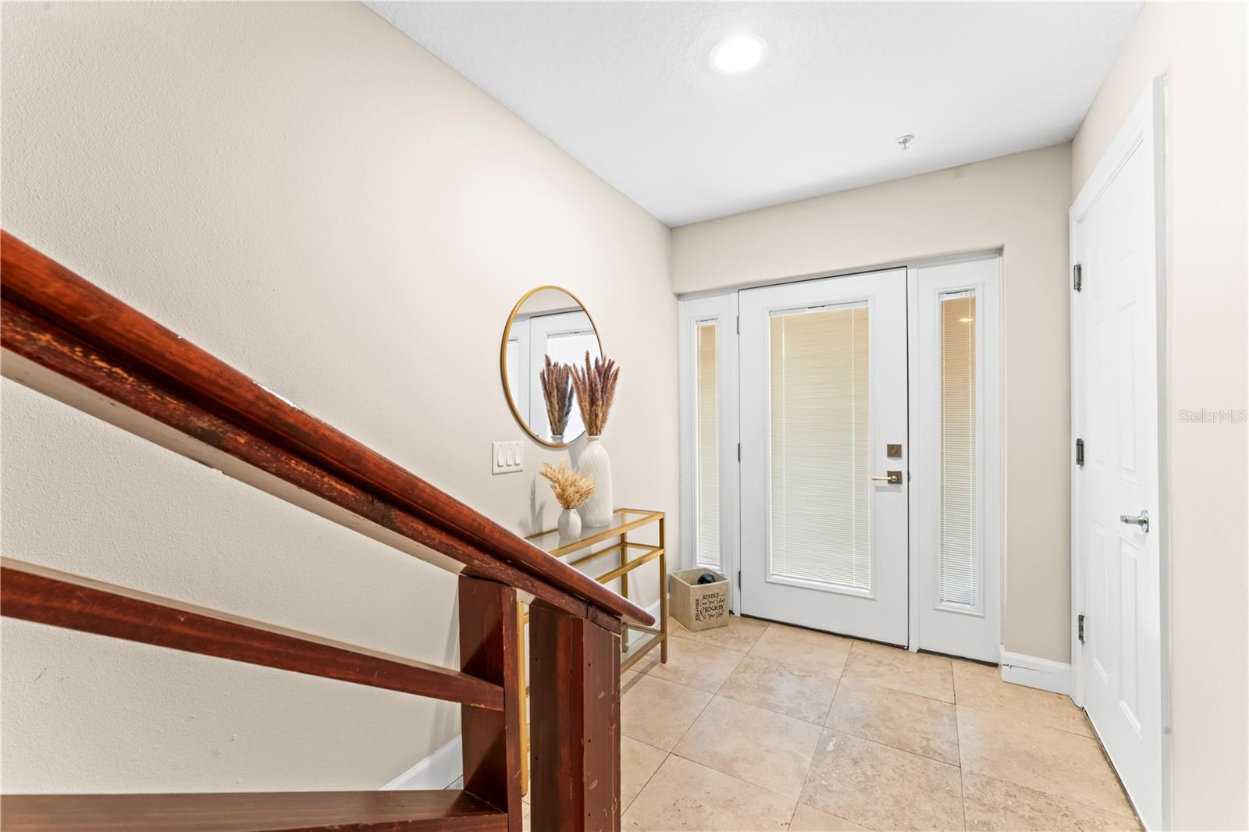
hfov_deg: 101.5
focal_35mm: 15
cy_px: 416
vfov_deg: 78.4
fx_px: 510
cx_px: 624
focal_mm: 14.7
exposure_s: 1/1.67
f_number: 13
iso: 2000
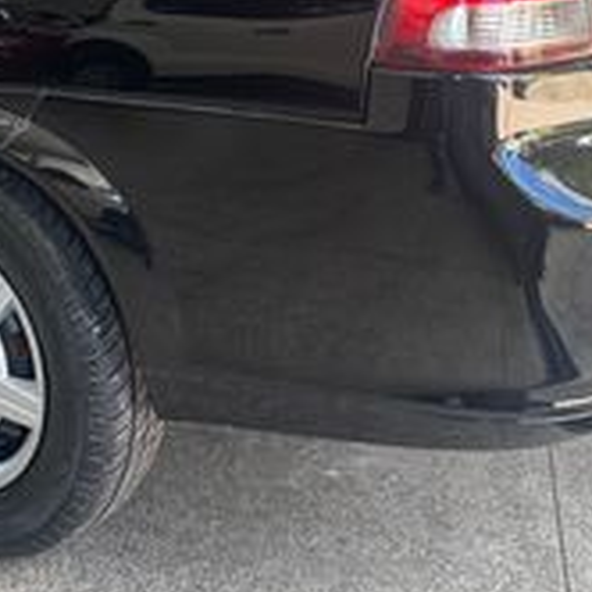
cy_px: 75
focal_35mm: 60
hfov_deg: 27.2
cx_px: 14
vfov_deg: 27.7
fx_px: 1161
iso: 125
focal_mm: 6.86
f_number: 1.78
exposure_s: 1/121
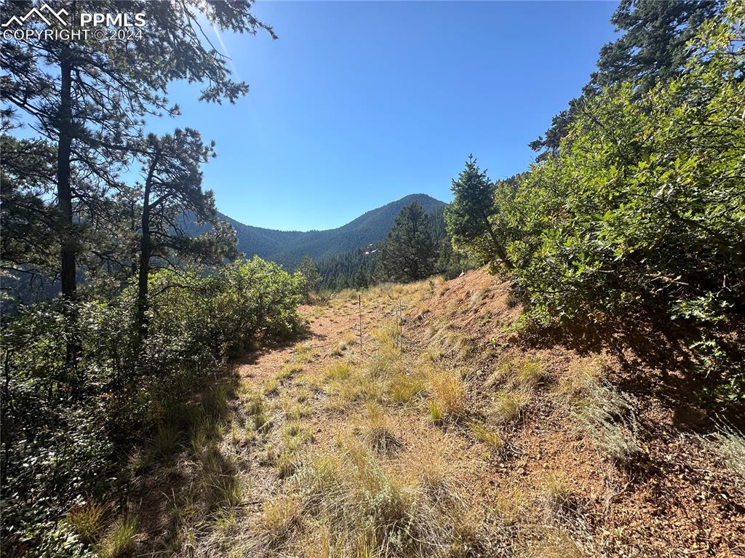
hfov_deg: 102.1
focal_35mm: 14
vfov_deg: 85.6
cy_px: 279
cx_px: 372
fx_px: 301
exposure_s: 1/1276
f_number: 2.2
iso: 40
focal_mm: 2.22
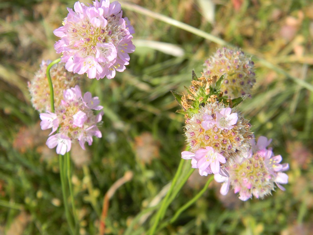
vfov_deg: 17.8
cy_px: 118
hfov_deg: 23.6
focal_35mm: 83
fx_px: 750
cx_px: 156
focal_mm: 15.1
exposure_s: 1/367
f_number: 4.5
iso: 80
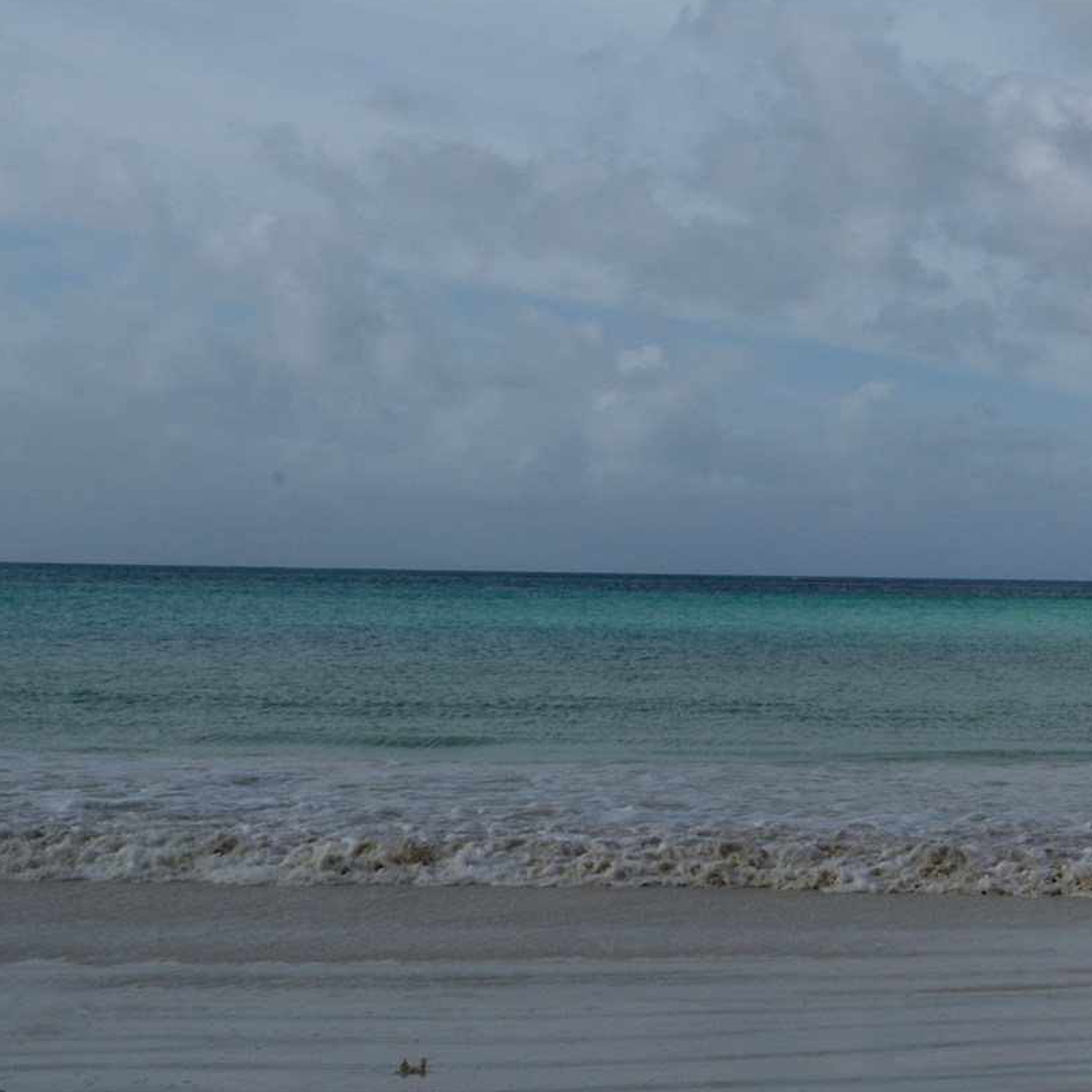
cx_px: 1576
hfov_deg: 21.7
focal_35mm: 68
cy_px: 439
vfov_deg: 25.3
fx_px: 2427
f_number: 22
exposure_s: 1/60
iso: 100
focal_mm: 18
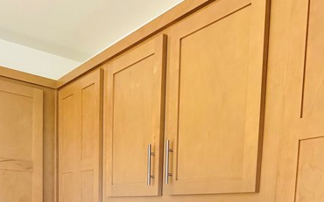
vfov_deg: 25.6
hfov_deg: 45.2
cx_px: 178
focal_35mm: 44
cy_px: 254
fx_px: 388
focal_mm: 6.86
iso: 160
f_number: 1.78
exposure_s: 1/120
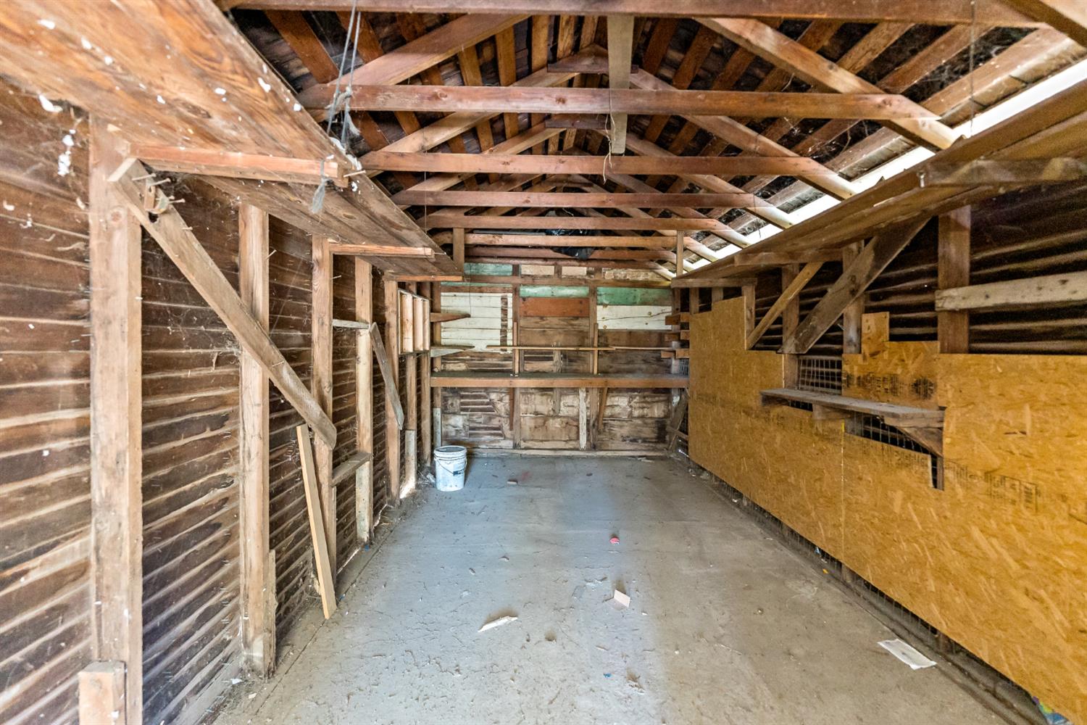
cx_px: 544
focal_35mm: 14
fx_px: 423
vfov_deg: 81.2
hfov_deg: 104.3
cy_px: 362
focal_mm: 14
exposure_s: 1/160
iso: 5000
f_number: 2.8
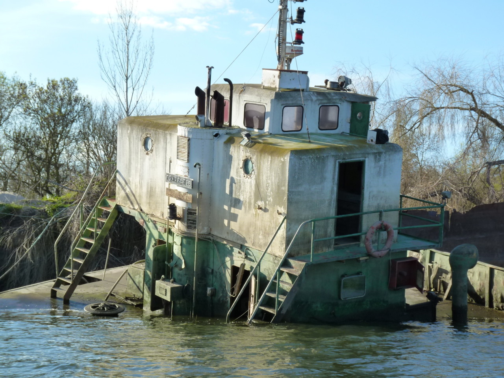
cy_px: 189
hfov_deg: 25.0
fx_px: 1136
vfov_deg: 18.9
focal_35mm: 78
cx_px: 252
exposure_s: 1/250
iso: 125
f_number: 5
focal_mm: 13.8
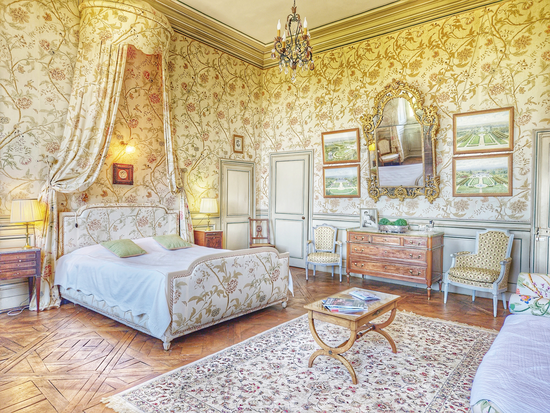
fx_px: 365
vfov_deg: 58.9
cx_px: 275
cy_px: 206
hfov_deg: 73.9
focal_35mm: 23
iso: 100
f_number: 1.8
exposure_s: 1/60
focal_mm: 5.4
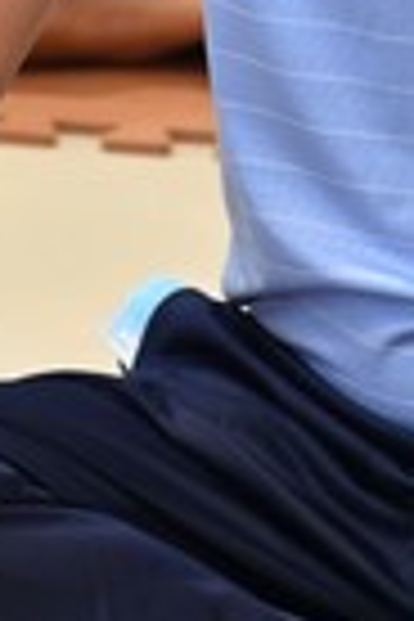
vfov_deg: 3.6
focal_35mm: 566
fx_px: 9763
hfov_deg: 2.4
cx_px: 295
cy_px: -621
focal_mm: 120
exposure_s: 1/80
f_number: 4.5
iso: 1250
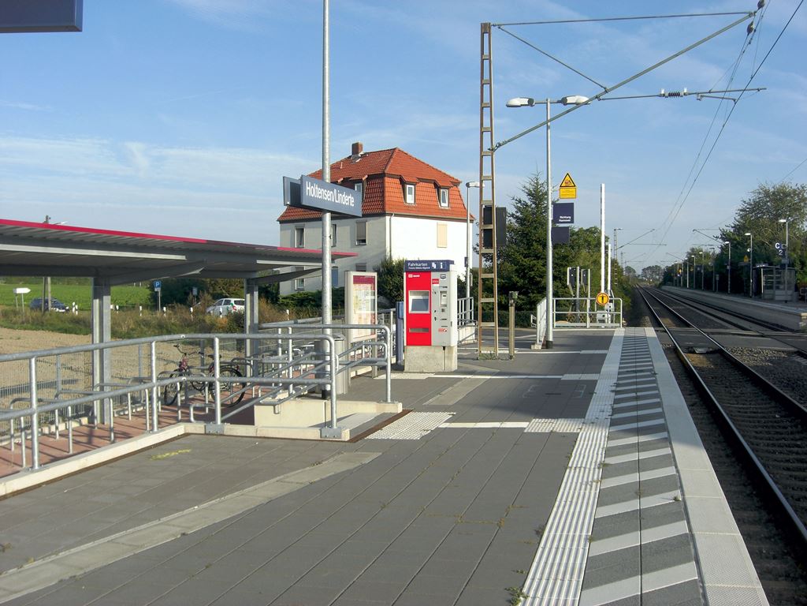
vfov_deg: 37.7
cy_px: 303
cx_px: 404
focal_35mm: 38
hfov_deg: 49.0
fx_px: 886
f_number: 4
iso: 80
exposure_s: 1/640
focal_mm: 7.9
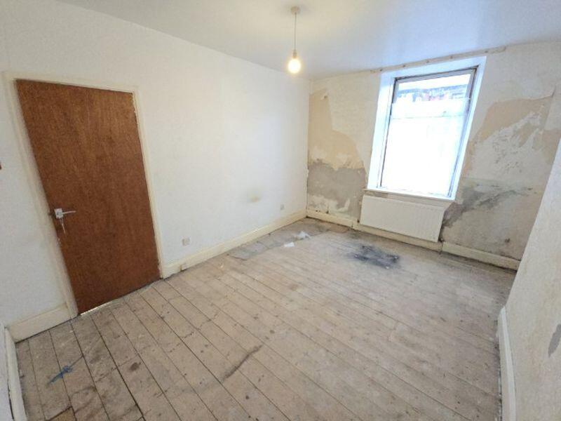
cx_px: 280
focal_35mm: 13
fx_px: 211
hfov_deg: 106.2
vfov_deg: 89.9
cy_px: 210
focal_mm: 2.2
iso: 640
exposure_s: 1/50
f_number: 2.2
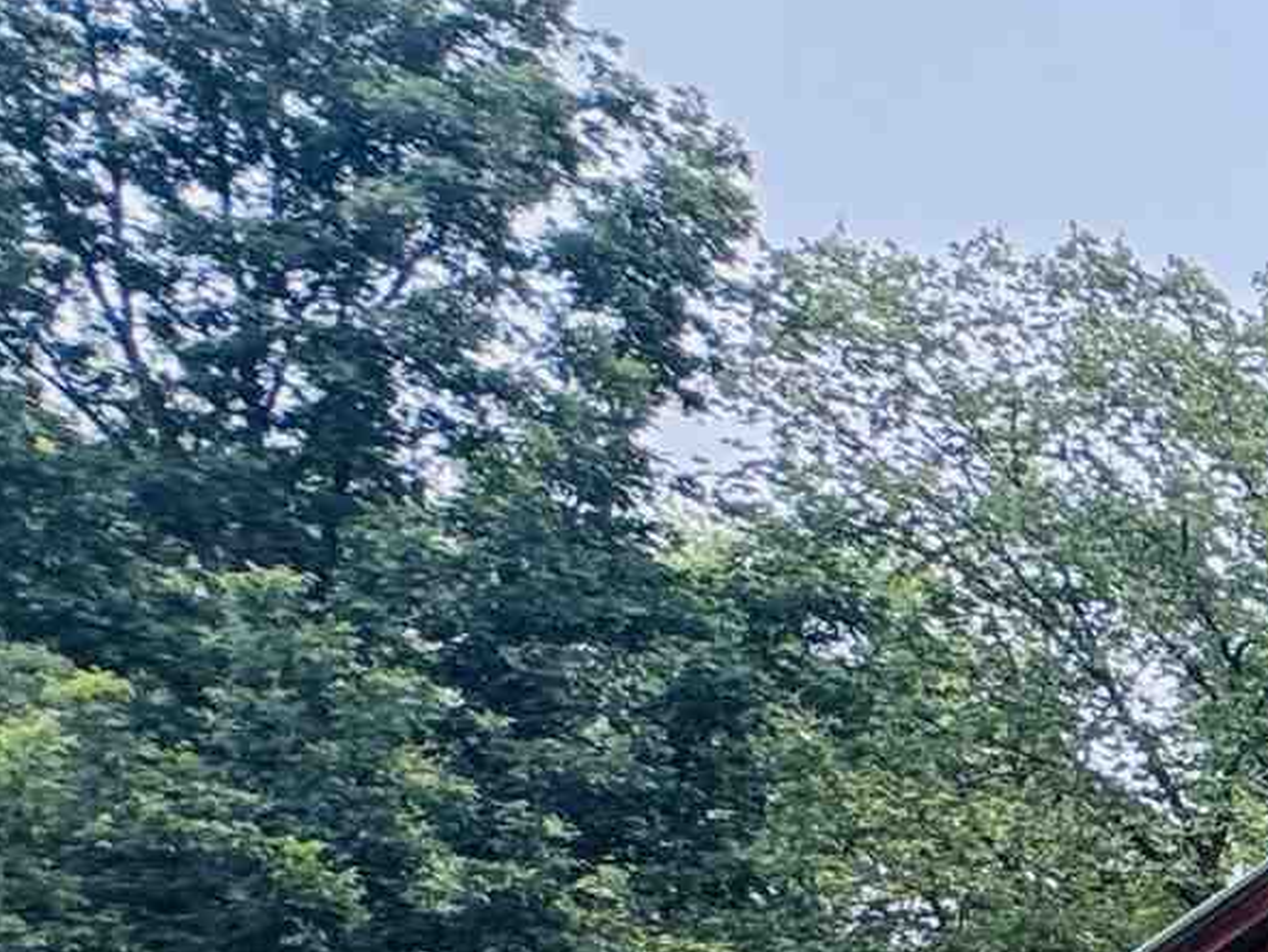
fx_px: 2675
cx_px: 3091
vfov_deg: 17.3
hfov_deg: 14.9
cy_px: 1598
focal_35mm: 73
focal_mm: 2.22
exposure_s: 1/118
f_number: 2.2
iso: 40
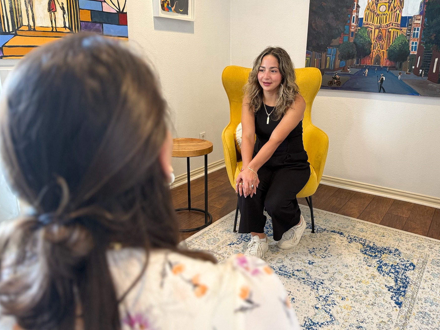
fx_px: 356
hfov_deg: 63.2
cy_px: 158
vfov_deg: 49.7
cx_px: 247
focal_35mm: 28
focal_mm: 6.76
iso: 250
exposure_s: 1/60
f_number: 1.78
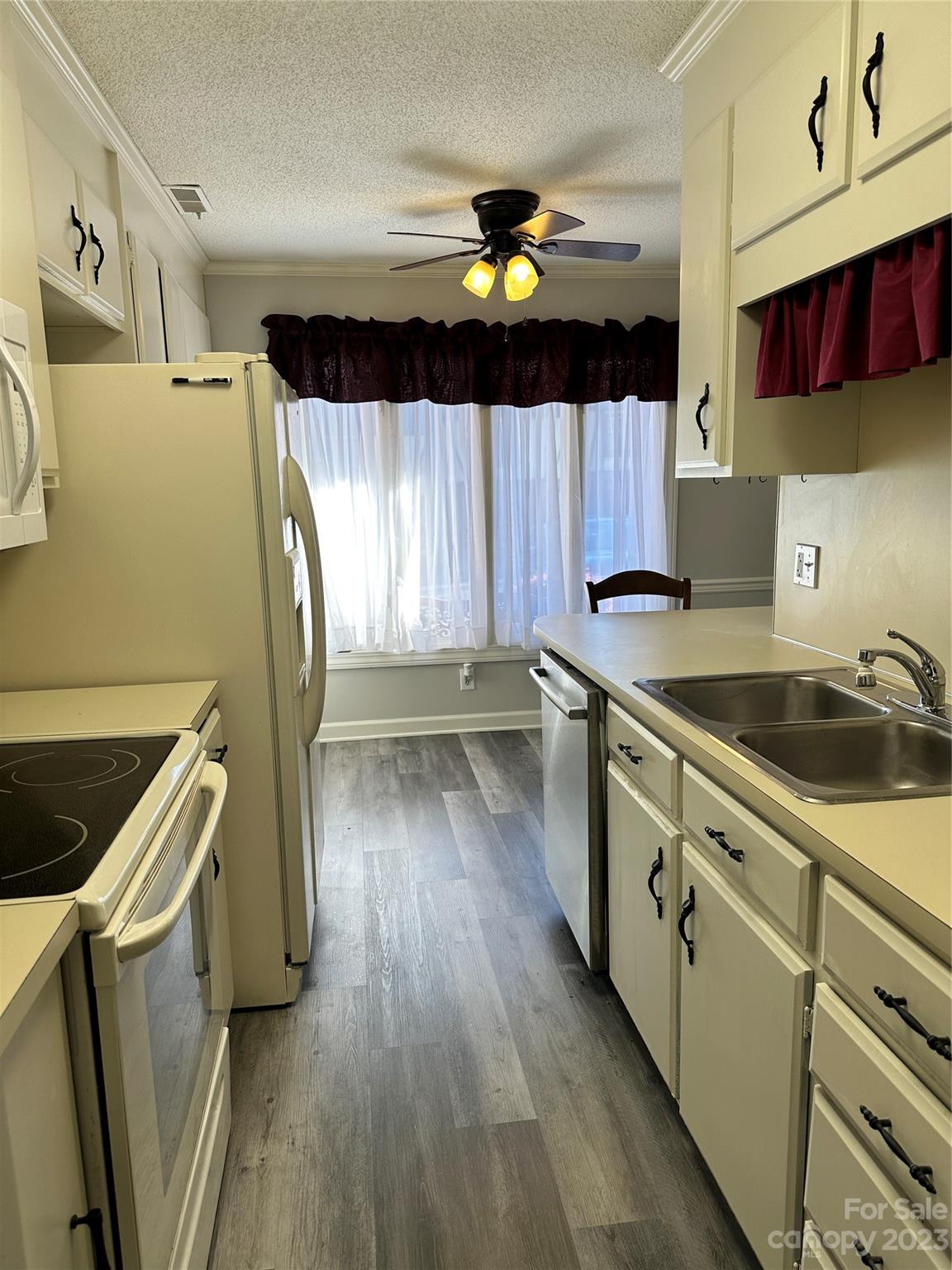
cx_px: 476
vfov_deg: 71.6
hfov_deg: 56.8
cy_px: 635
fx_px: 880
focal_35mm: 24
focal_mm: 6.86
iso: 64
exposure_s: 1/171
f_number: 1.78
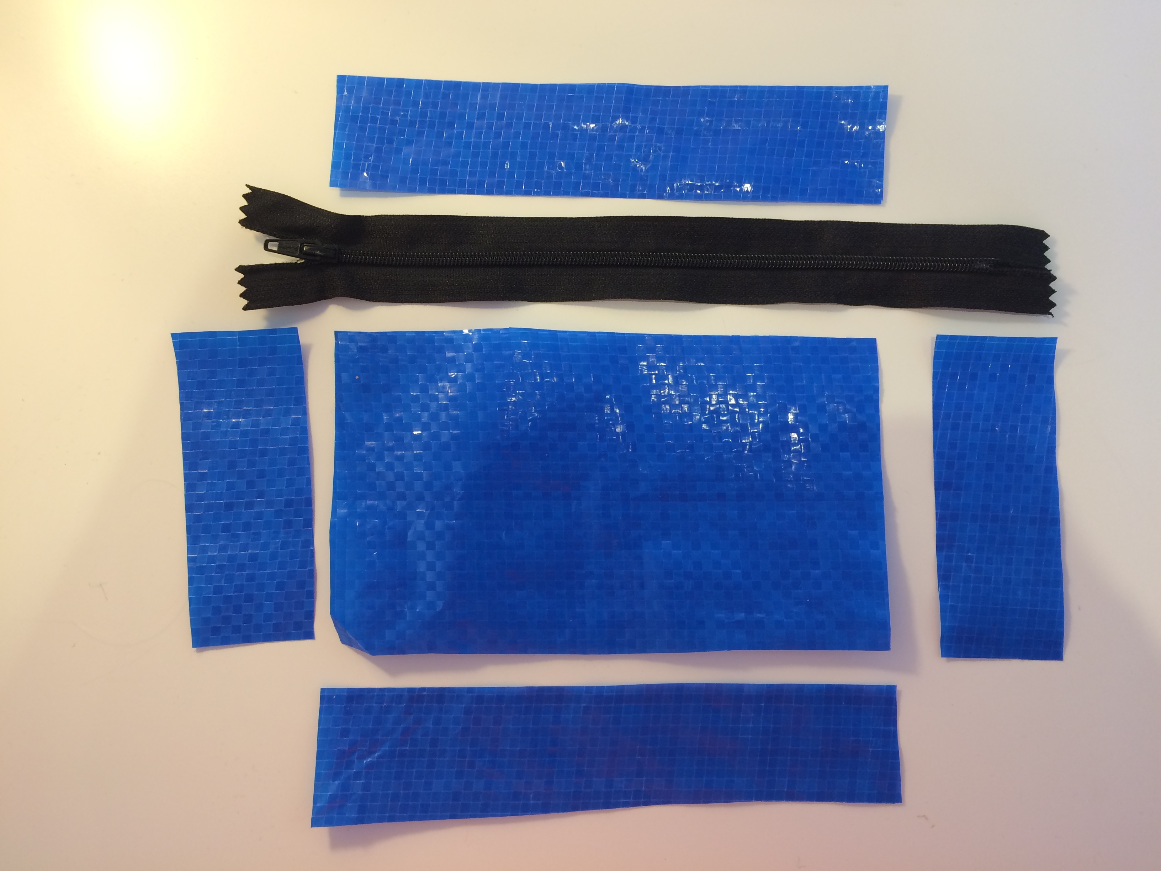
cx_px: 580
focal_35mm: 29
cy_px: 436
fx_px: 973
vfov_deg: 48.2
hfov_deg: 61.7
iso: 50
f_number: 2.2
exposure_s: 1/33
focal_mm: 4.15
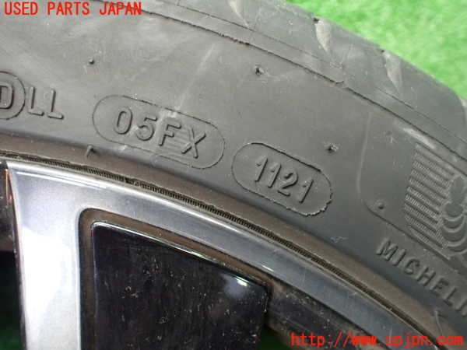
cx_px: 234
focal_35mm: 30
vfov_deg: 46.8
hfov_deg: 60.0
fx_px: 405
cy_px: 175
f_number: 2.3
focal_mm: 5.4
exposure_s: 1/60
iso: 800
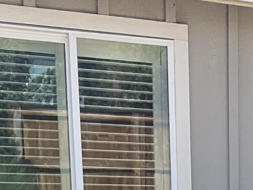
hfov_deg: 14.6
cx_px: 380
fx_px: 921
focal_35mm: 126
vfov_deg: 10.6
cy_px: 399
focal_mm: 3
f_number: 1.8
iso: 16
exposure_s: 1/829
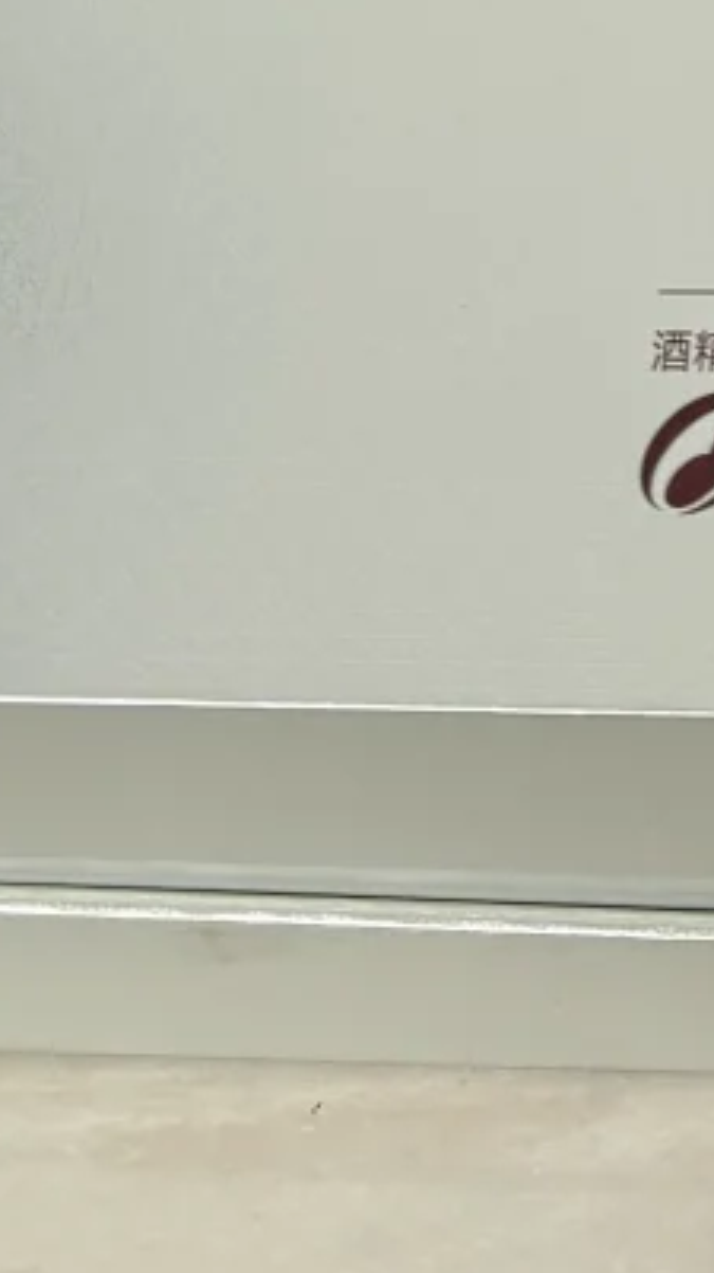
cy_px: -879
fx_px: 3170
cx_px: 923
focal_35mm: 94
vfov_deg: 18.7
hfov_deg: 12.5
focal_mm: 6.86
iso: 200
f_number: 1.78
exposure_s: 1/50
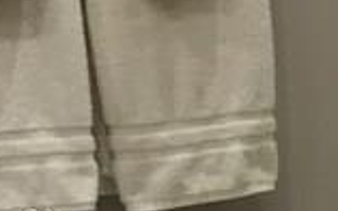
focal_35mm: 201
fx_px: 1851
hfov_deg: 8.5
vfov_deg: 6.5
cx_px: 1053
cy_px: 207
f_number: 2.2
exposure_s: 1/40
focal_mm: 4.15
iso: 40
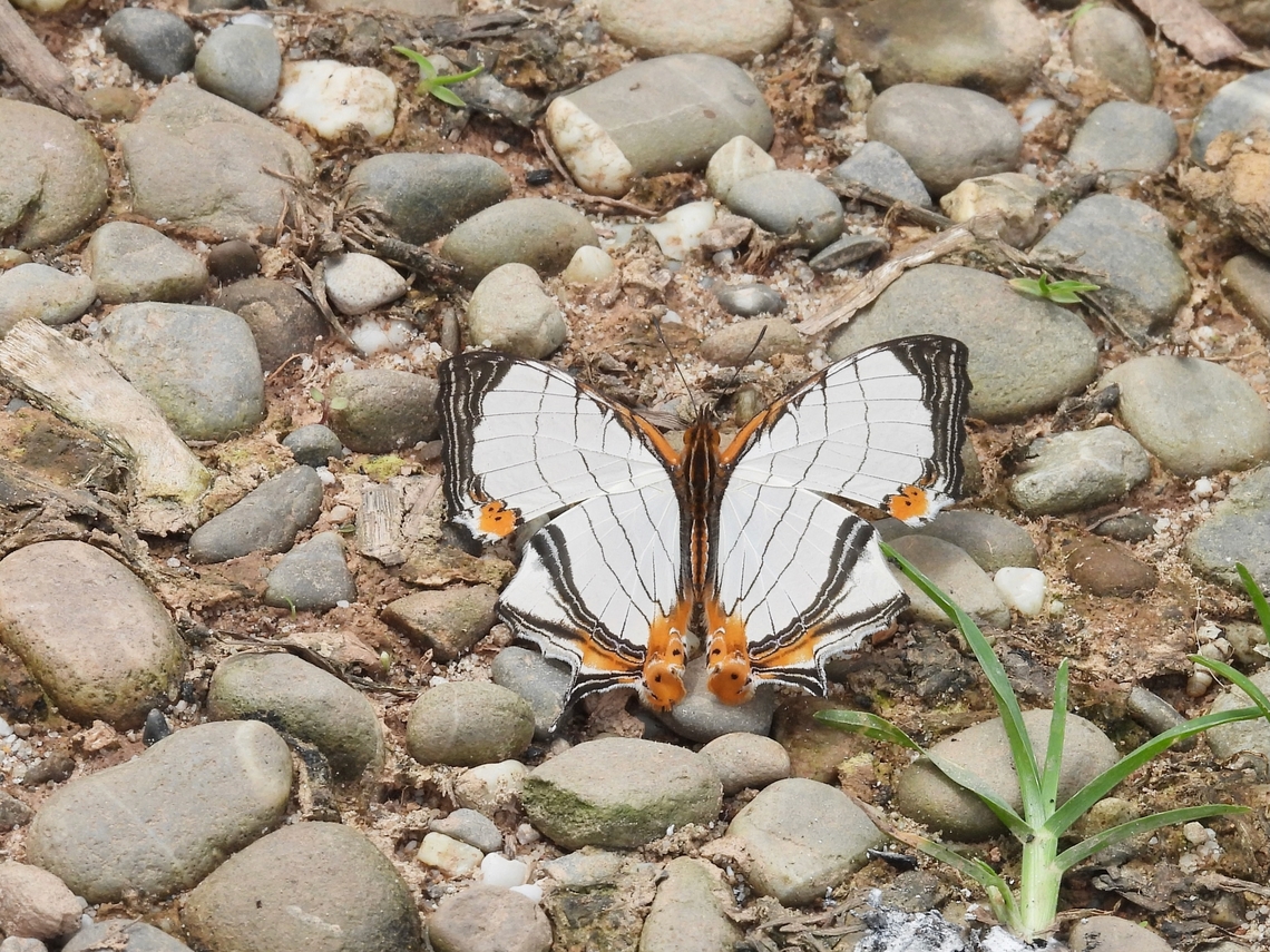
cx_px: 635
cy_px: 476
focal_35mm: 450
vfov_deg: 3.3
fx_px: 16510
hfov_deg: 4.4
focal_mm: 80.3
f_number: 6.3
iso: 110
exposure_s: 1/400
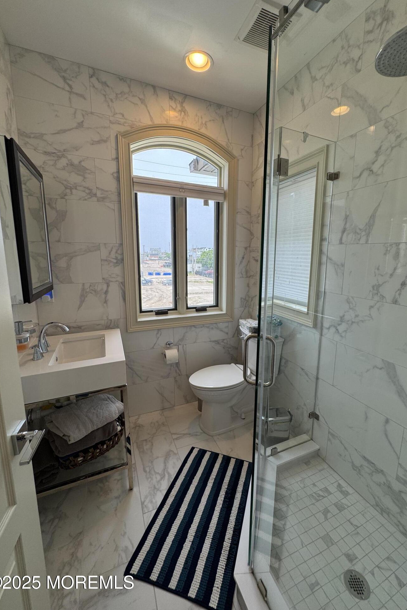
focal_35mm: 15
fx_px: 254
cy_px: 297
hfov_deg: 77.1
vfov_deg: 100.4
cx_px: 223
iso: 40
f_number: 2.2
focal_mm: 2.22
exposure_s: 1/181
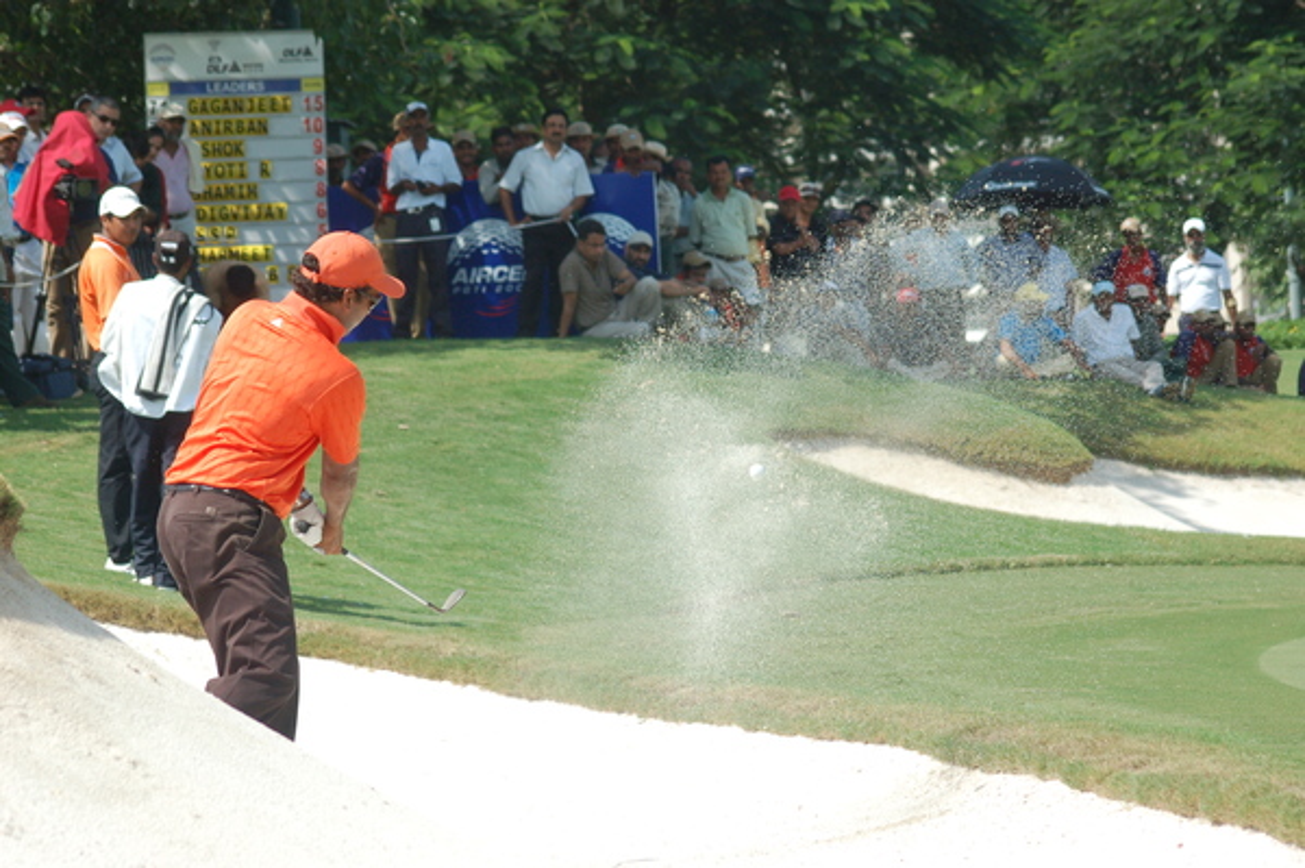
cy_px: 434
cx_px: 652
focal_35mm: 150
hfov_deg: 13.7
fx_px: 5433
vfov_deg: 9.1
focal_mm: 100
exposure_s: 1/800
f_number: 7.1
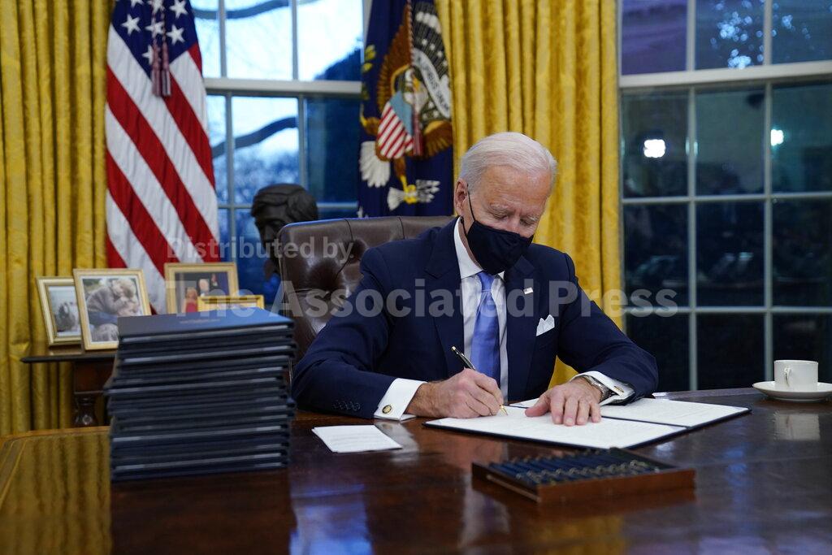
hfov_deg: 43.6
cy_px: 278
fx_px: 1040
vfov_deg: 29.9
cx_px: 416
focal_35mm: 45
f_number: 3.2
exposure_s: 1/500
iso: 2000
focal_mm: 45
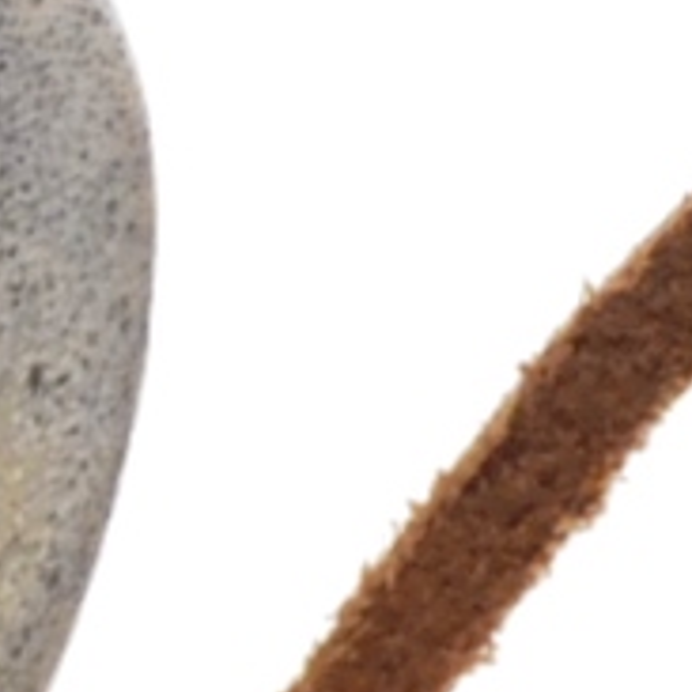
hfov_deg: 3.5
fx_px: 10801
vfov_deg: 3.7
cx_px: -1755
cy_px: -166
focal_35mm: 478
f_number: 11
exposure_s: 1/160
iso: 1600
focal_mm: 35
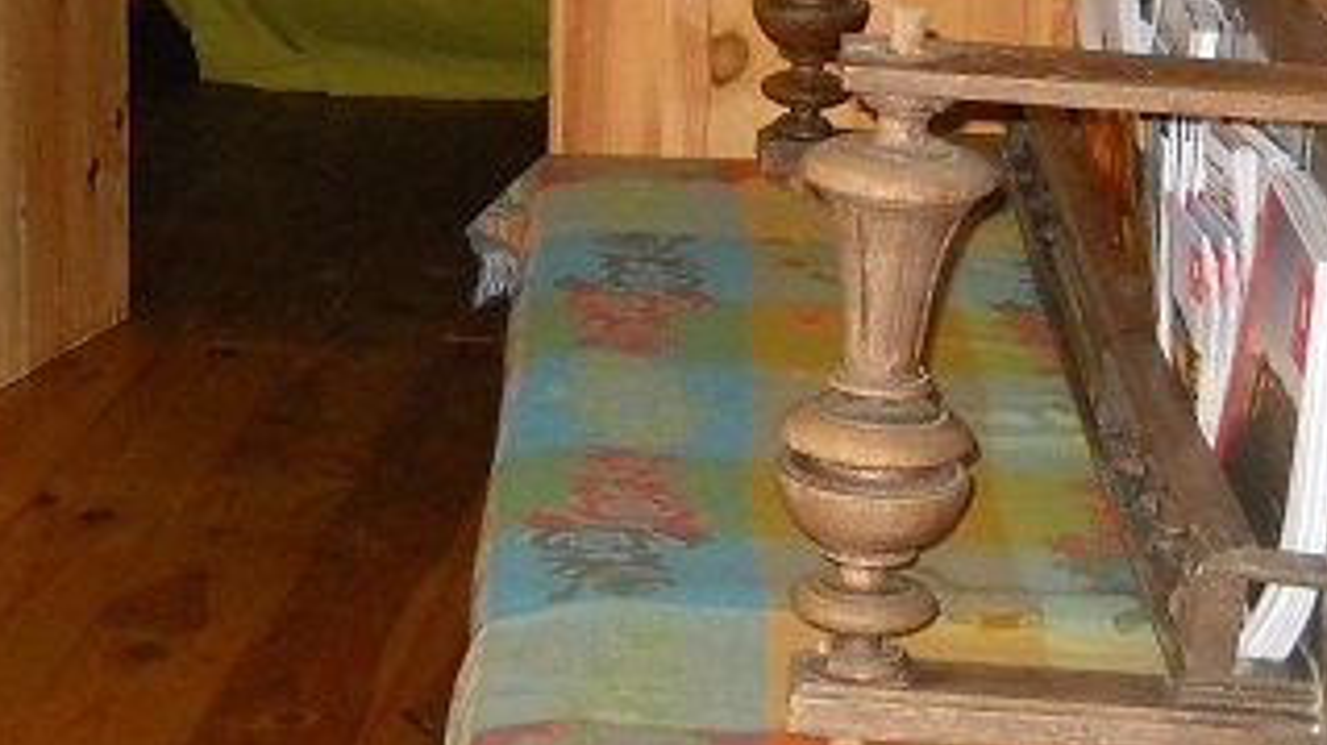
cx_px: 354
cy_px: -25
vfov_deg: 10.7
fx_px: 3939
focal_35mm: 112
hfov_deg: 19.0
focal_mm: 6.72
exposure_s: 1/30
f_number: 3.1
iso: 400
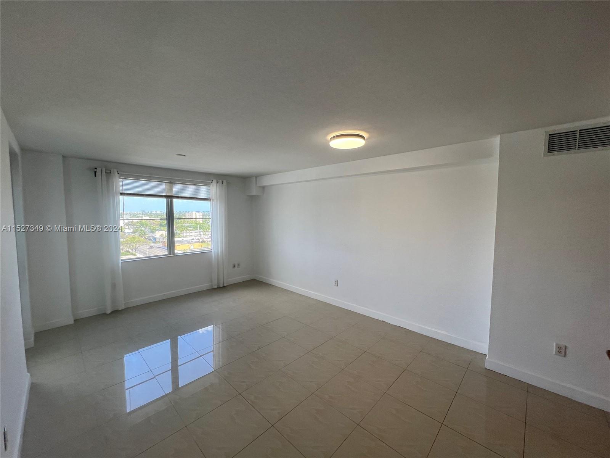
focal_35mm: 13
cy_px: 229
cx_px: 305
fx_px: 229
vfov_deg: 89.9
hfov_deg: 106.2
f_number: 1.8
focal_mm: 1.57
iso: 64
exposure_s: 1/120
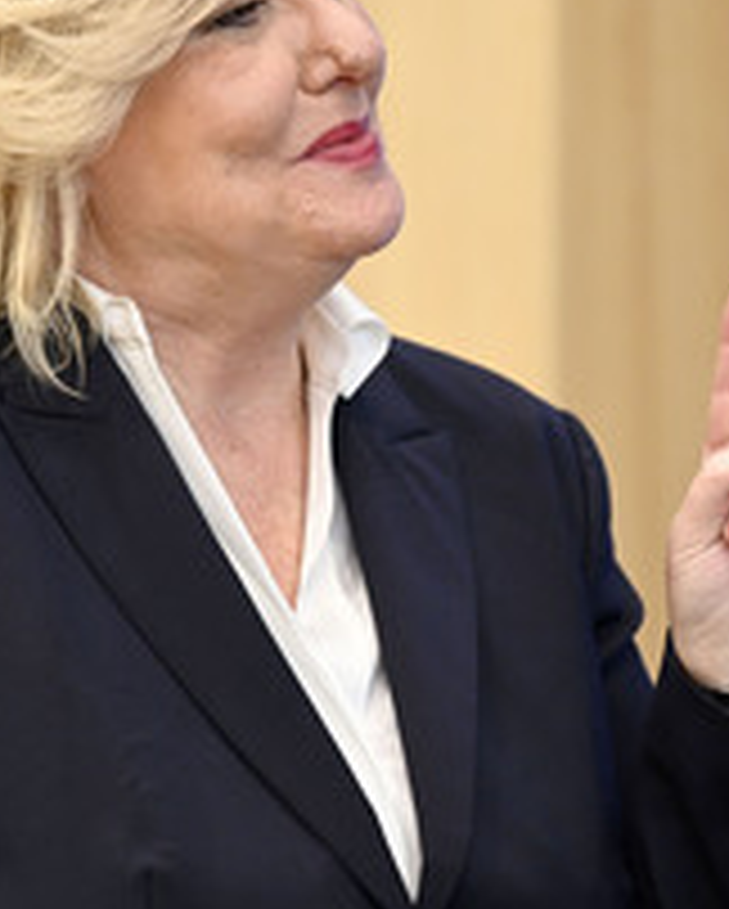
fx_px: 11256
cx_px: 304
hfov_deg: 3.7
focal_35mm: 418
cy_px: 324
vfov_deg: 4.6
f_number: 2.8
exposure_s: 1/800
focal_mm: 200
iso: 2000
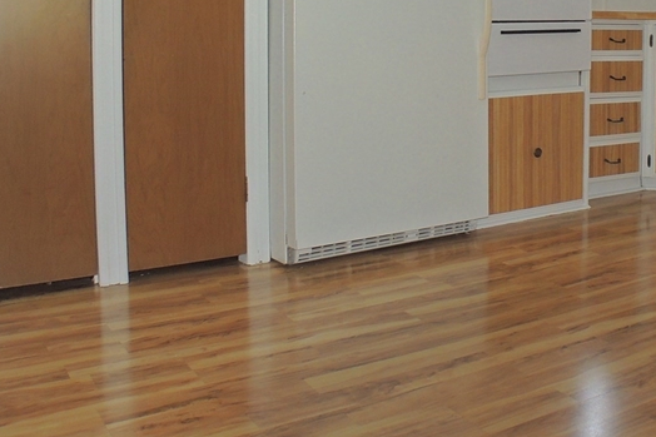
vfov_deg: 21.6
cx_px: 507
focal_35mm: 61
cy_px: 24
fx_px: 1111
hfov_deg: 32.2
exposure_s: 1/30
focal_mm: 5.3
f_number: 3.1
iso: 200
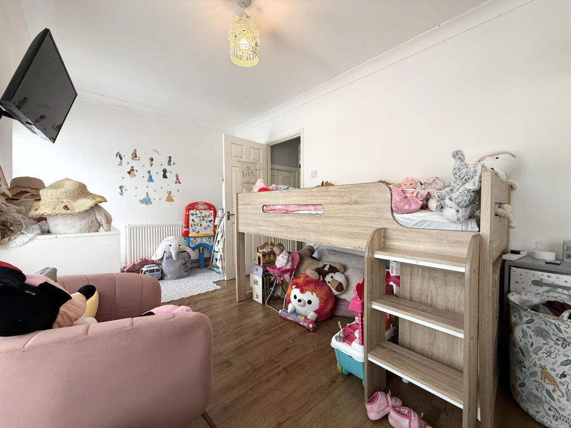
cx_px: 286
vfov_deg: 85.7
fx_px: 231
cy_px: 214
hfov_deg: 102.1
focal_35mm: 14
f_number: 2.2
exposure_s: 1/100
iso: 250
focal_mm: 2.22
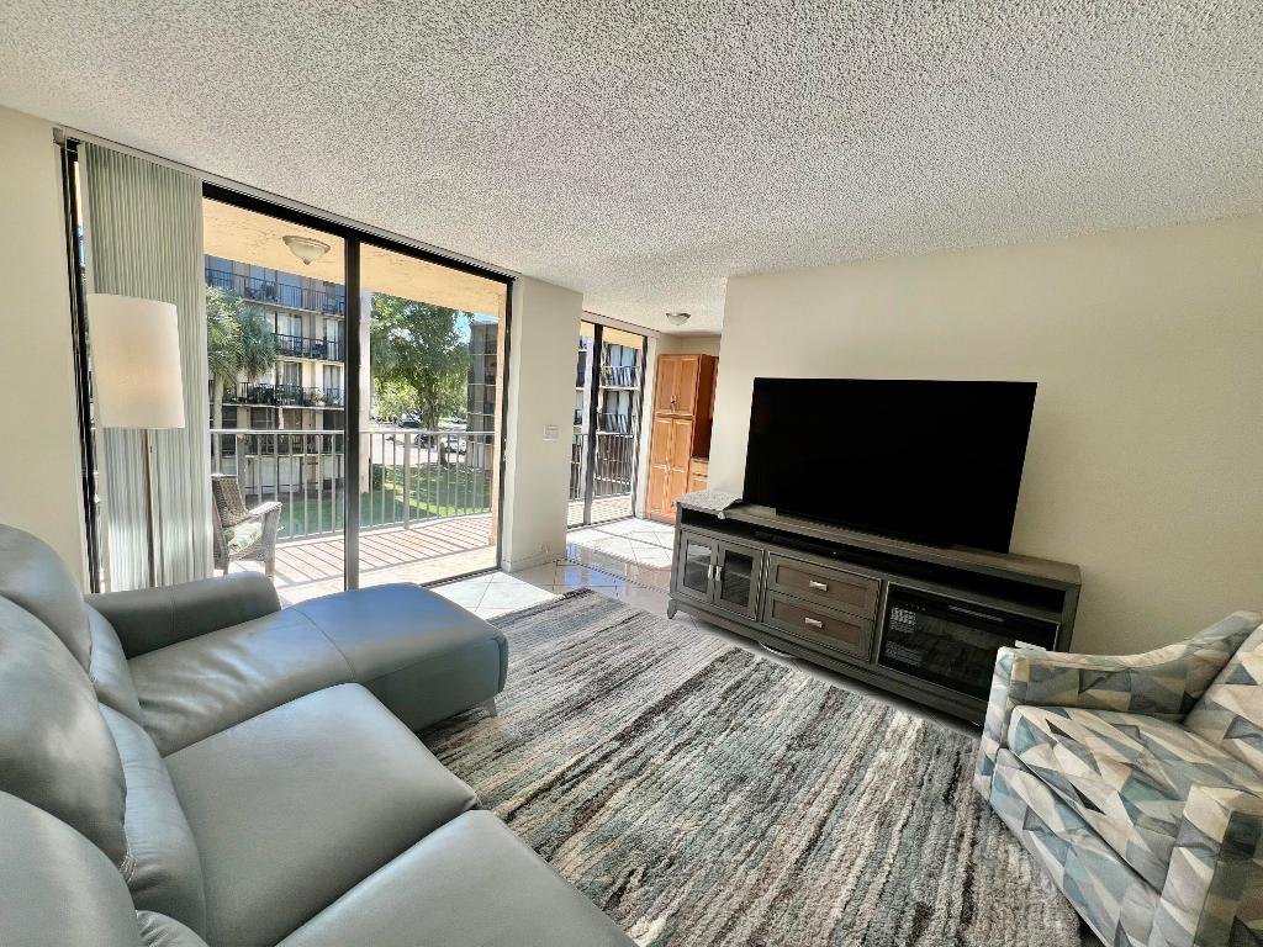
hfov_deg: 106.2
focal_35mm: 13
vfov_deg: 89.9
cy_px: 474
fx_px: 474
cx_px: 632
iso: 32
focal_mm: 1.57
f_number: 1.8
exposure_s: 1/469
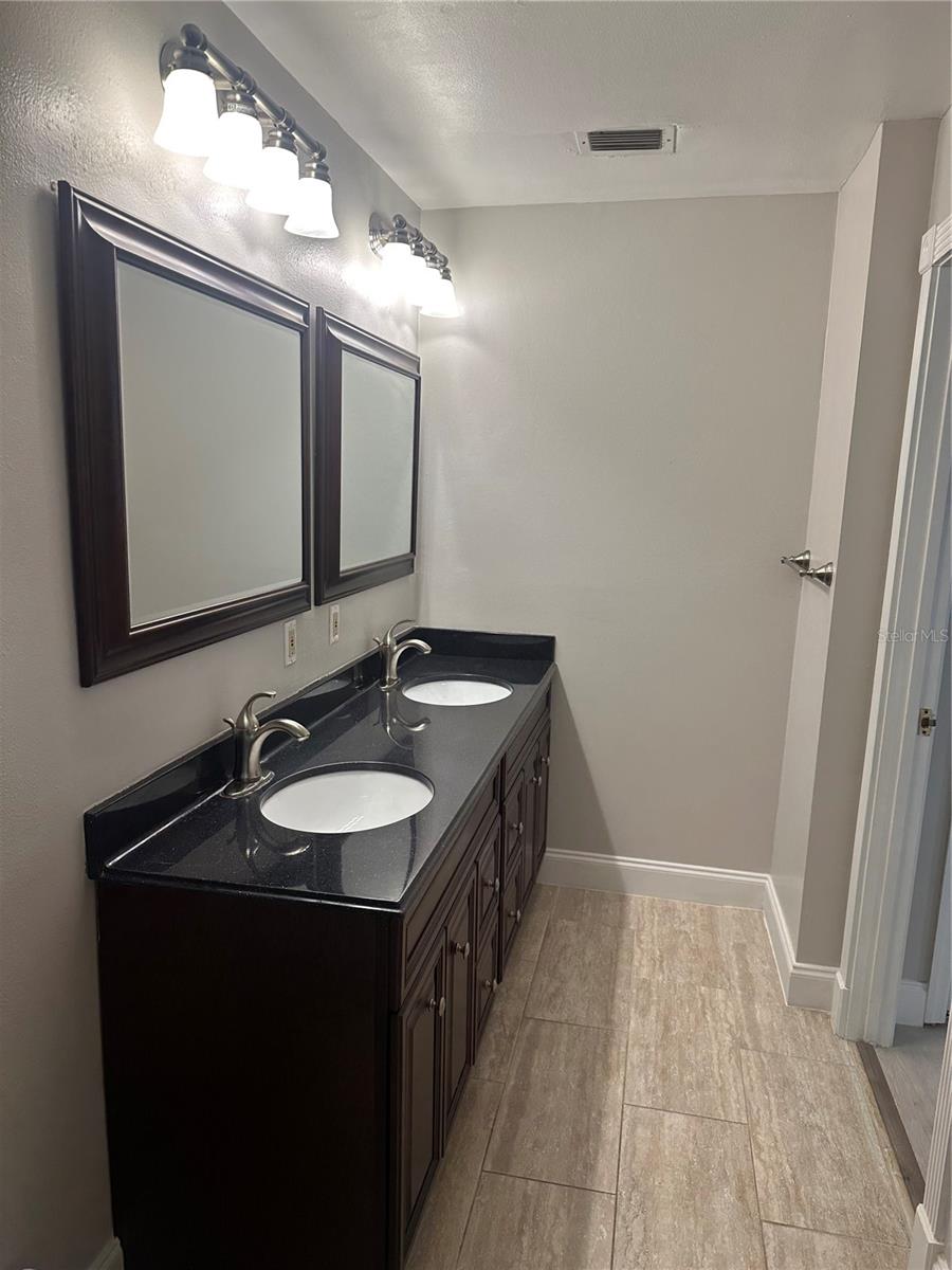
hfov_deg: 56.8
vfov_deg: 71.6
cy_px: 635
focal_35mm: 24
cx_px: 476
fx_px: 880
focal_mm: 6.86
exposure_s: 1/120
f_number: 1.78
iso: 125
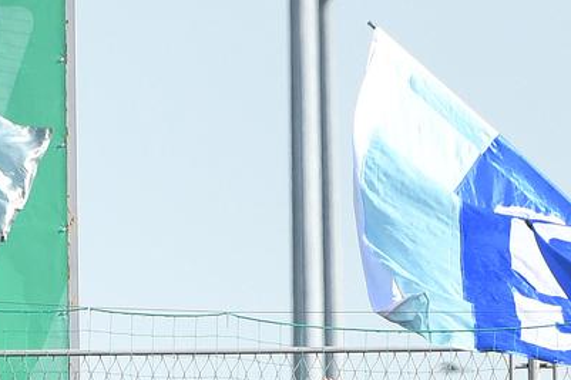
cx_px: 140
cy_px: 574
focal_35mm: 799
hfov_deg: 2.6
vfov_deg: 1.7
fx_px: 12667
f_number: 5
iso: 140
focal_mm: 200
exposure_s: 1/1250
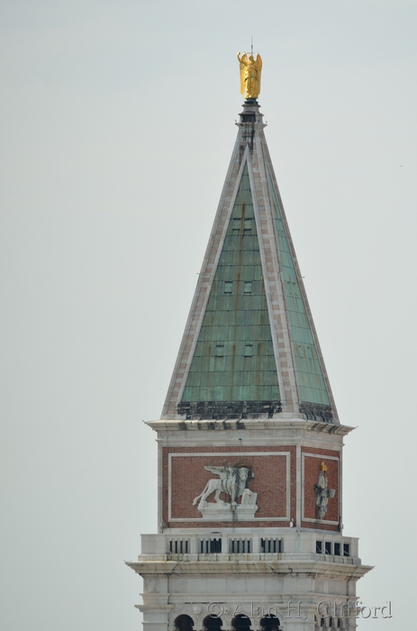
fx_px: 8647
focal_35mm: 495
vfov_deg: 4.2
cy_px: 316
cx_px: 208
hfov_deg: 2.8
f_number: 5.3
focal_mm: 330
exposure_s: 1/640
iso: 110
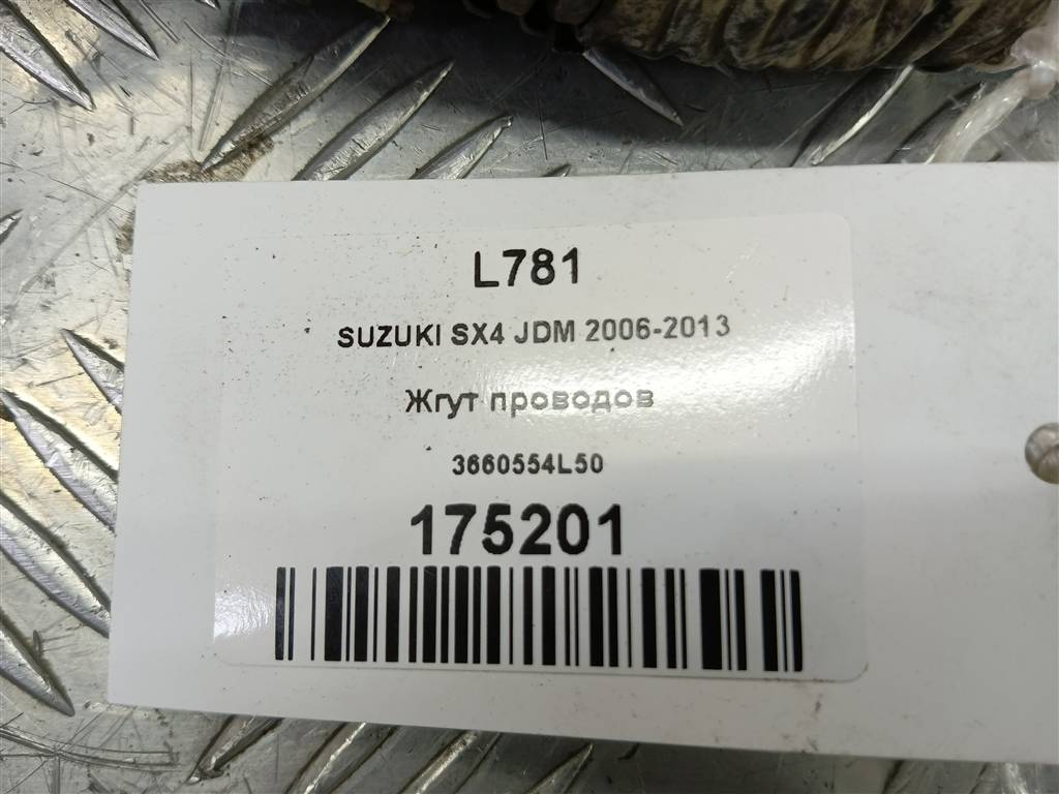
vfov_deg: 51.4
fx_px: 826
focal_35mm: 27
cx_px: 530
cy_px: 397
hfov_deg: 65.3
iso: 86
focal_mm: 4.11
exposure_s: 1/50
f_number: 1.6
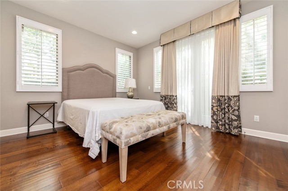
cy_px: 96
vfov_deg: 81.1
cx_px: 144
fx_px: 112
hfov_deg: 104.3
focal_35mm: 14
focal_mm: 14
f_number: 4
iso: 400
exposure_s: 1/60
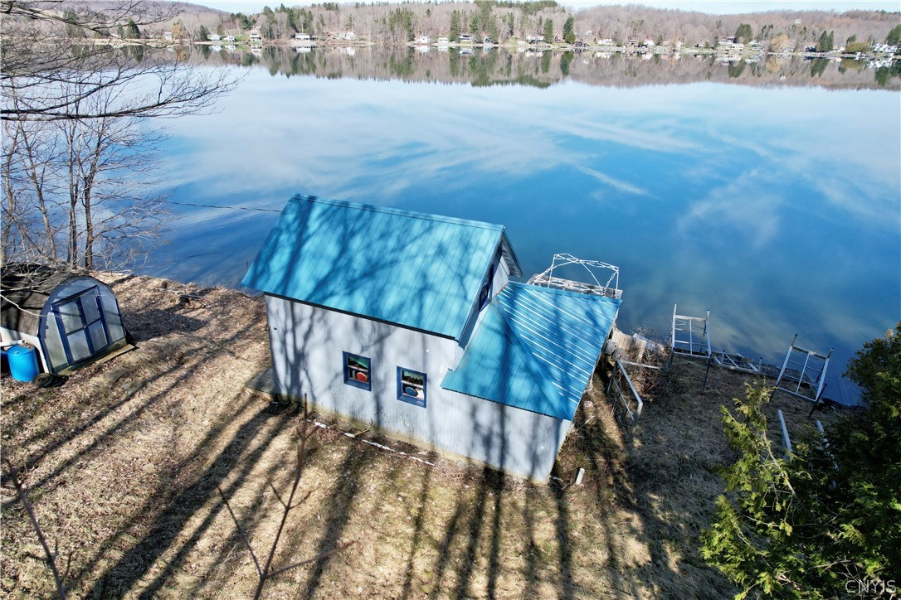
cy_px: 300
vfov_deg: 57.2
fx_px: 551
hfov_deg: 78.6
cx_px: 450
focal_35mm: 22
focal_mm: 8.38
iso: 150
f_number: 2.8
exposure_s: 1/1250
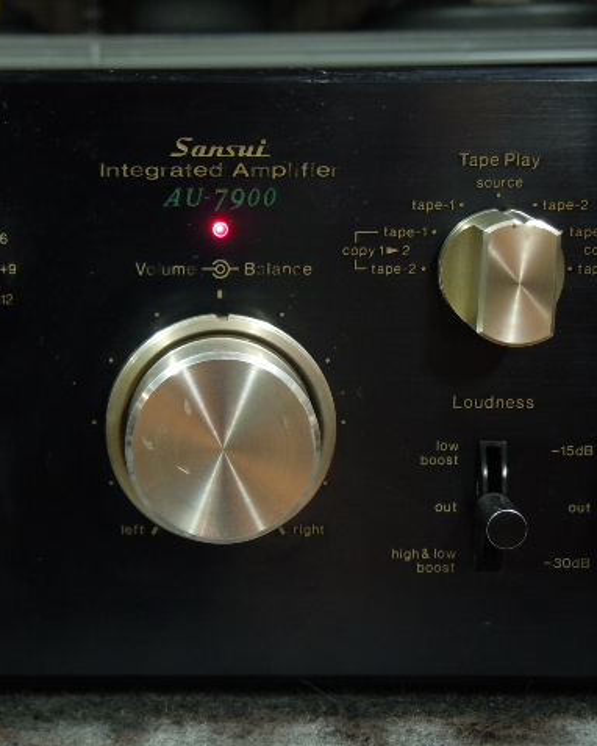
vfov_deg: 21.5
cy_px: 374
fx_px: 1964
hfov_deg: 17.1
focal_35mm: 89
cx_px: 98
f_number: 4.1
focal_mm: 12.2
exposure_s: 1/5
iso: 200
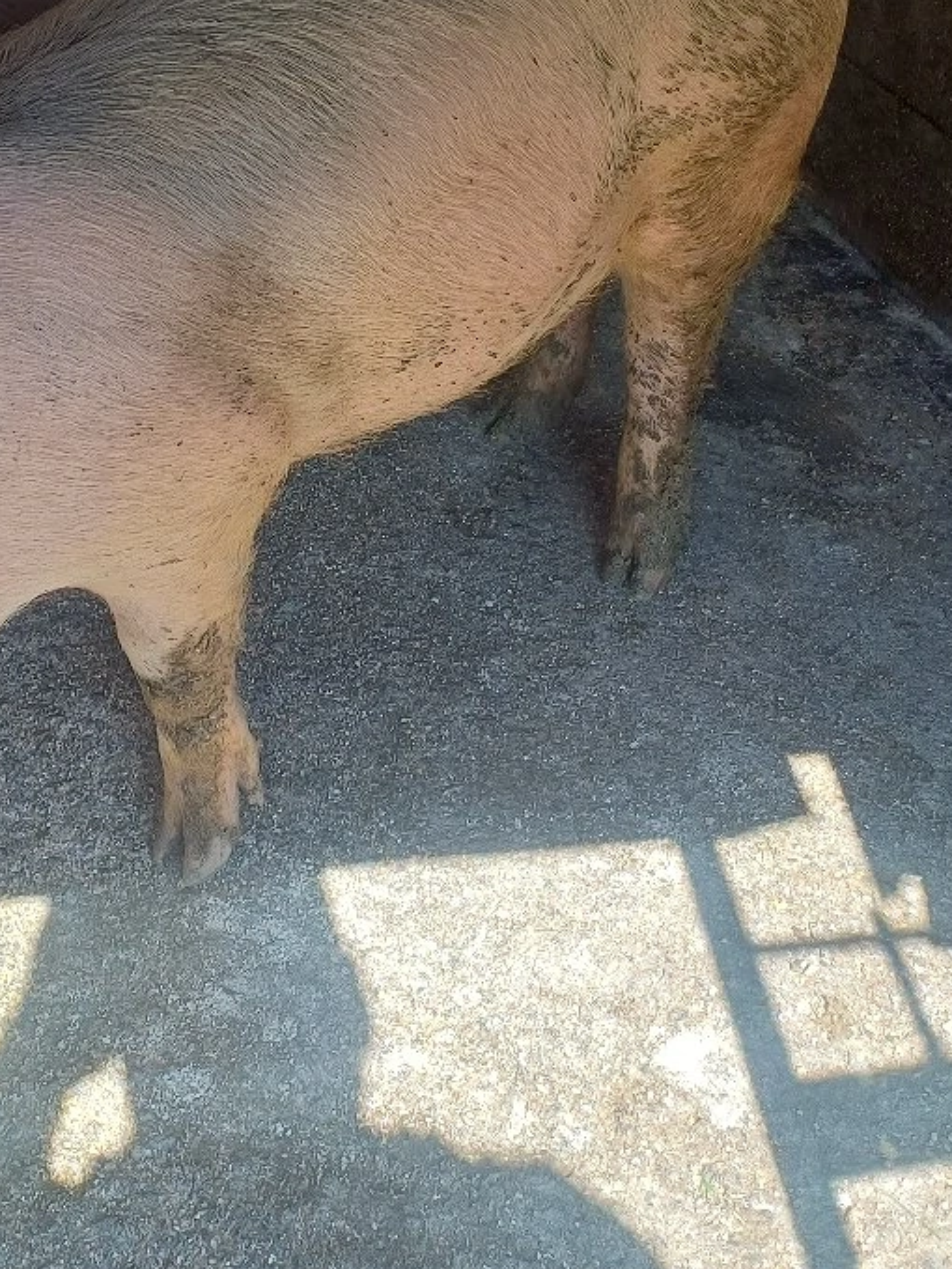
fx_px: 1797
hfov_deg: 28.2
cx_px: 45
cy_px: 91
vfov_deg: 36.2
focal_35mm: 49
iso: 50
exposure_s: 1/120
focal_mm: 4.65
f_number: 1.8
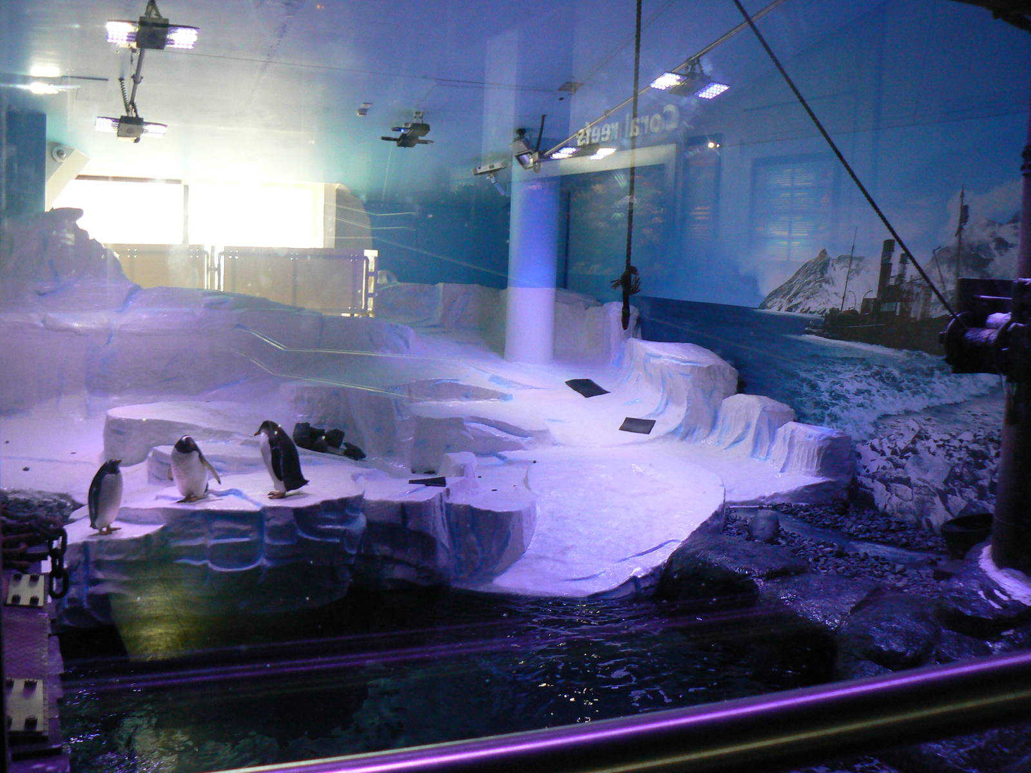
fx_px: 1072
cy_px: 386
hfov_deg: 51.4
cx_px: 516
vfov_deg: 39.7
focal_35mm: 36
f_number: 2.8
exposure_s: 1/30
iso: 160
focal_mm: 6
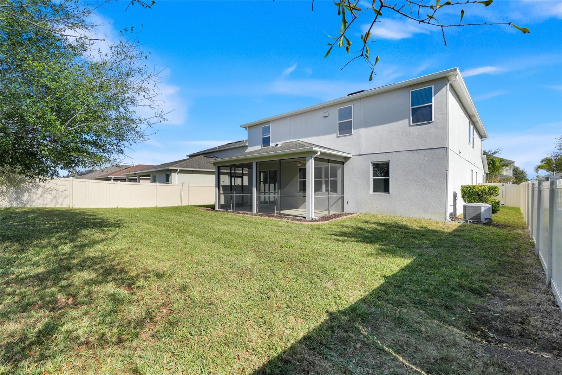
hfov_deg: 96.7
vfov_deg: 73.7
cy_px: 188
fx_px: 250
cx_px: 281
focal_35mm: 16
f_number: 9
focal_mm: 16
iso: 250
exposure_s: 1/50
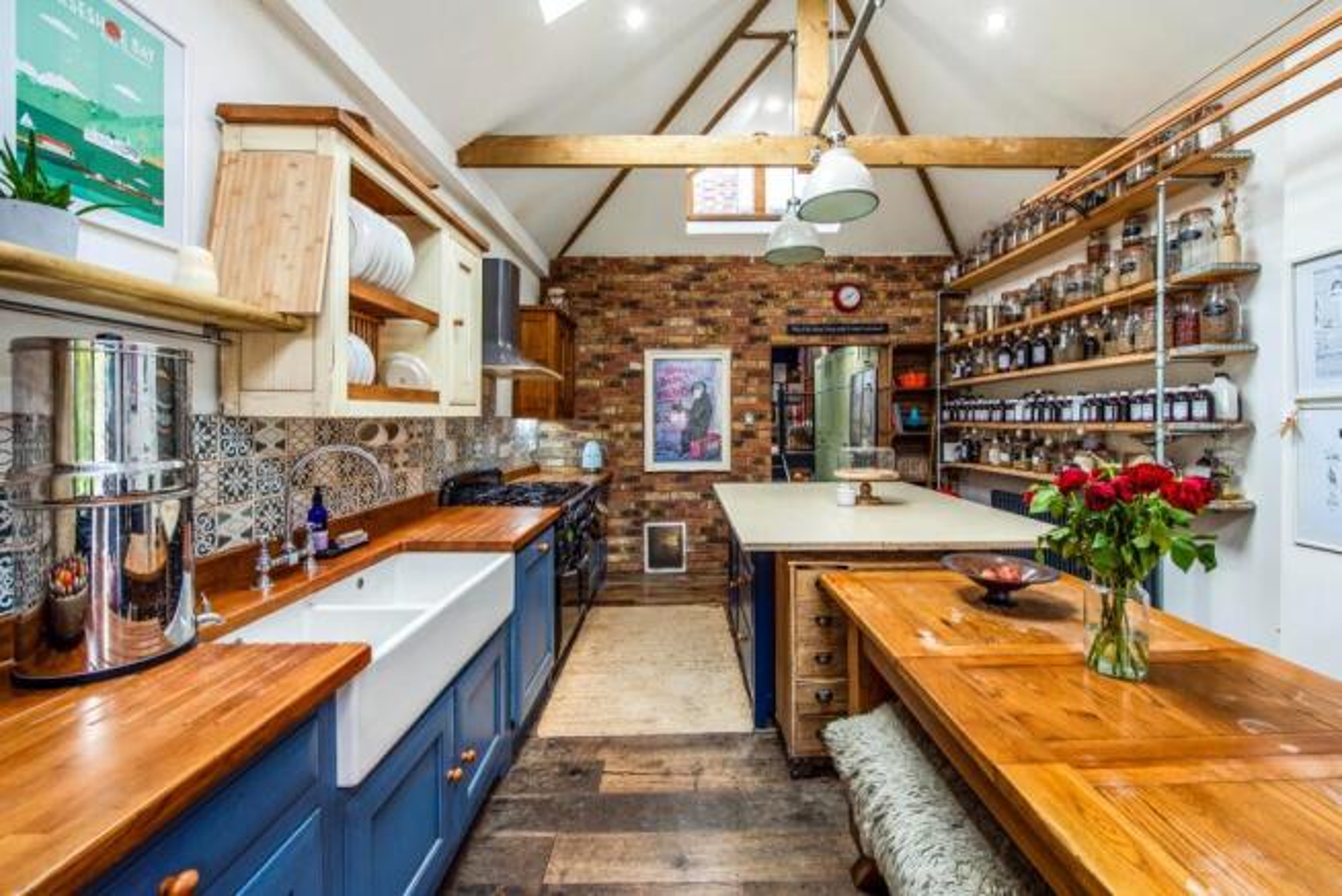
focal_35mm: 14
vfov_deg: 81.3
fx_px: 522
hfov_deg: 104.2
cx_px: 671
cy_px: 448
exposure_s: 1/15
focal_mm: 14
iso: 320
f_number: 8
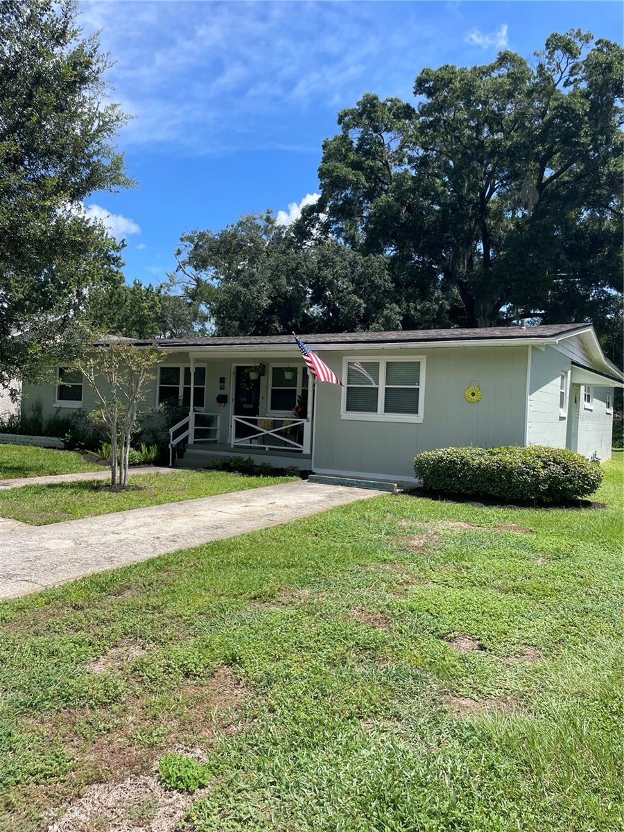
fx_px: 625
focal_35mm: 26
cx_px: 312
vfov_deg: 67.3
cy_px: 416
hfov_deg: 53.1
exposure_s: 1/2451
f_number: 1.6
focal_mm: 4.2
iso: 32
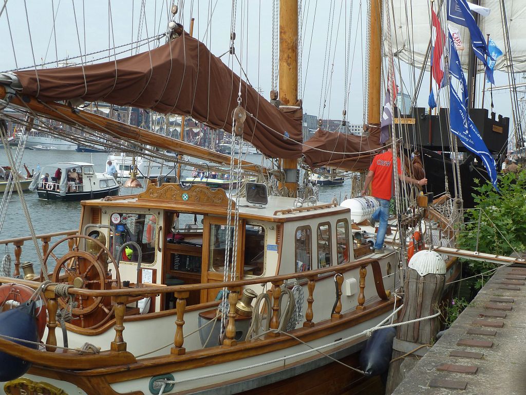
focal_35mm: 52
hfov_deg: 36.8
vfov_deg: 28.0
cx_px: 263
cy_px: 198
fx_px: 790
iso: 80
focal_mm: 8.5
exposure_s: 1/320
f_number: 3.8
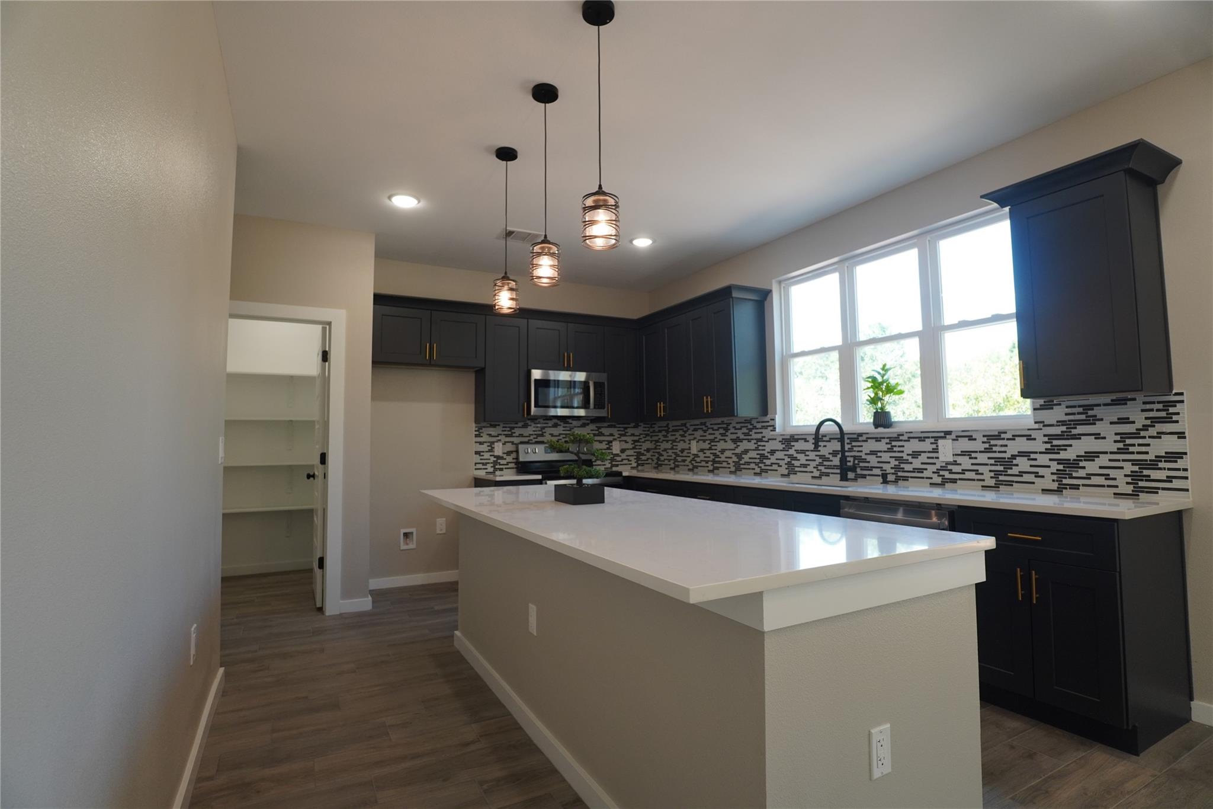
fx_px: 556
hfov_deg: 95.0
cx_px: 606
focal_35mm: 16
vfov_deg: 72.0
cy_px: 404
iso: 500
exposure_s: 1/160
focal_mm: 11
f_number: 4
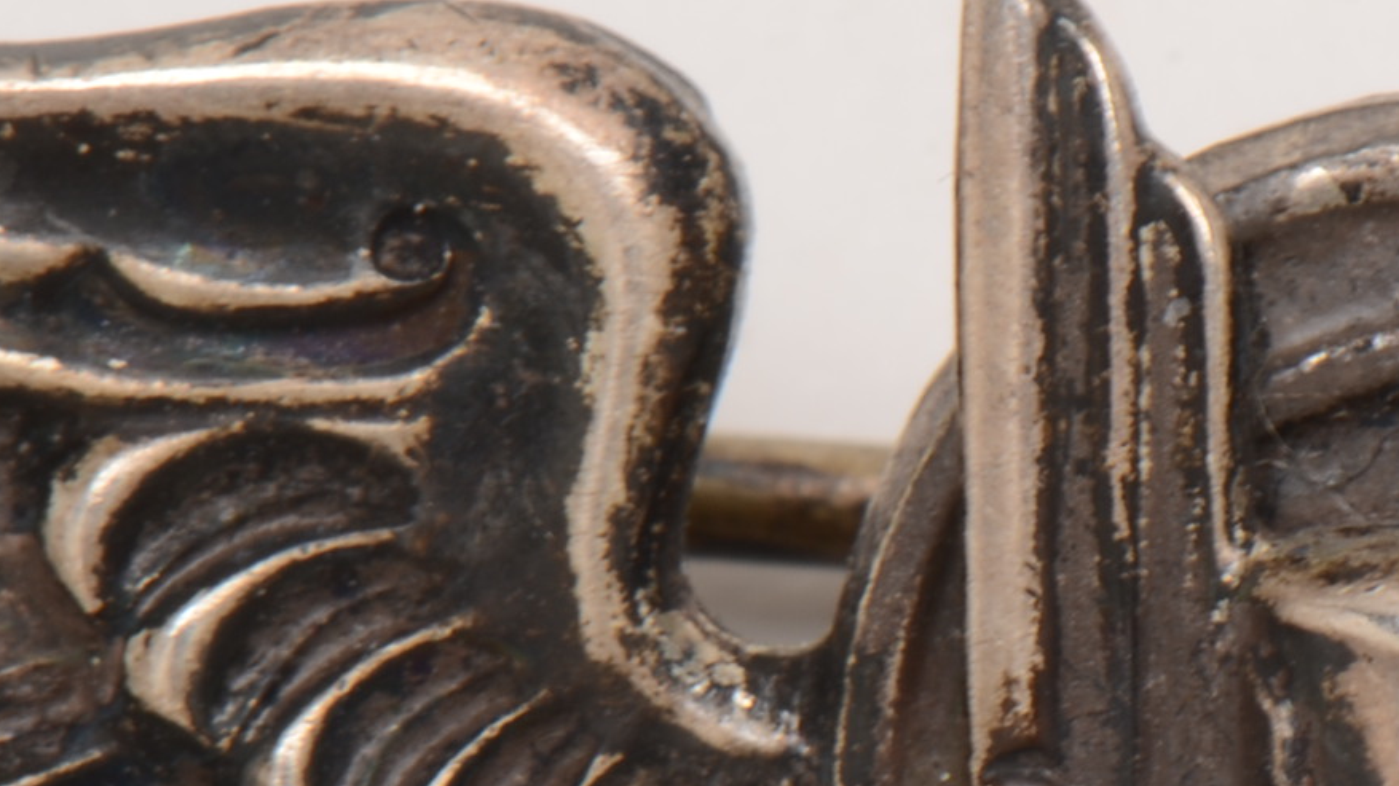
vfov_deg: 3.2
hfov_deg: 5.7
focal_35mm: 374
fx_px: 13889
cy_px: 689
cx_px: 1549
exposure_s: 1/125
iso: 100
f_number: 25
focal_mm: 85
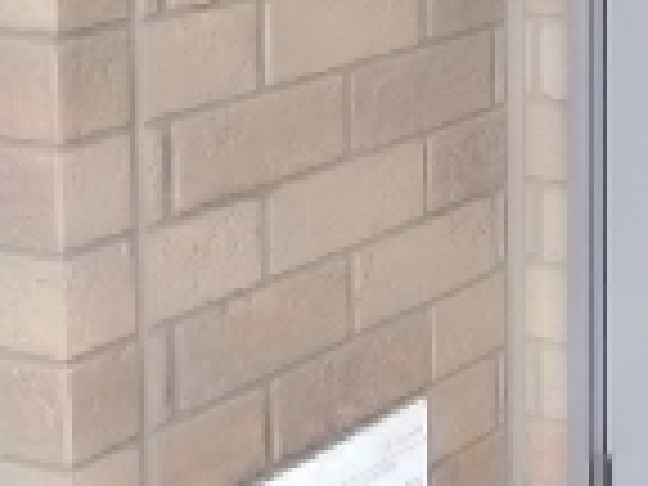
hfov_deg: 16.5
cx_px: 1120
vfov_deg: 13.8
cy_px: -184
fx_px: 1909
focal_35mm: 102
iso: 125
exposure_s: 1/40
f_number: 3
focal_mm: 4
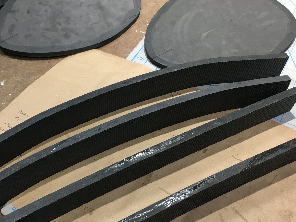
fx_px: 359
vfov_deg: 34.3
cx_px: 126
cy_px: 119
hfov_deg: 44.7
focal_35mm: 42
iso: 40
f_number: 2.2
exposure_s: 1/30
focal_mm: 4.15
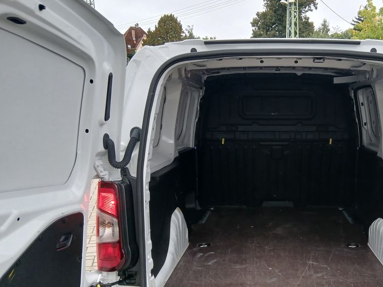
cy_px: 197
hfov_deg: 46.7
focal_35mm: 39
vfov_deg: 36.3
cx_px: 272
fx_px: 431
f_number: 1.8
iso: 80
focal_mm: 3.98
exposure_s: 1/50
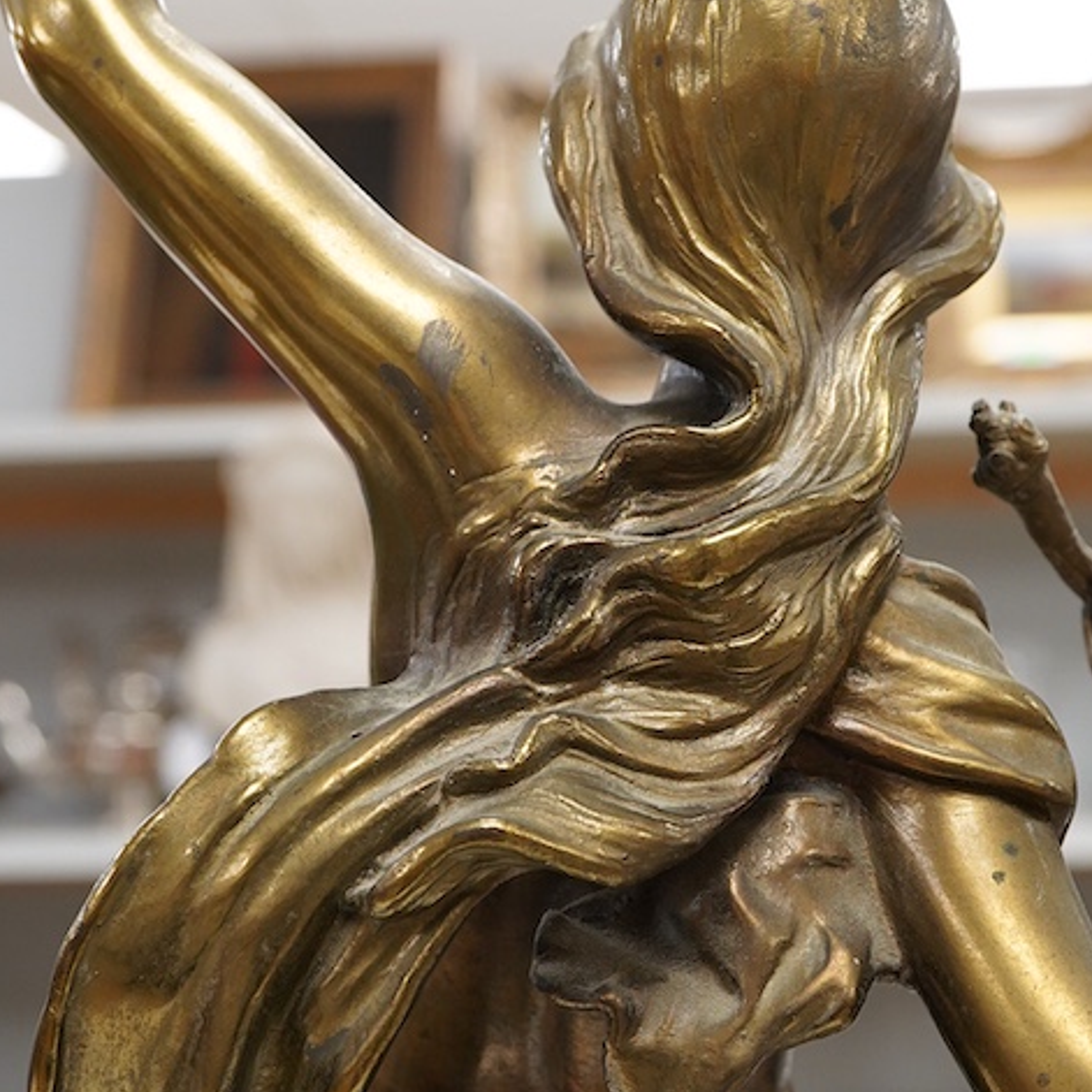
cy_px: 596
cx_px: 594
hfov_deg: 23.7
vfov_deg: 23.7
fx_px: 2605
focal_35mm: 73
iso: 1250
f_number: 8
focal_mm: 30
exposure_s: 1/125
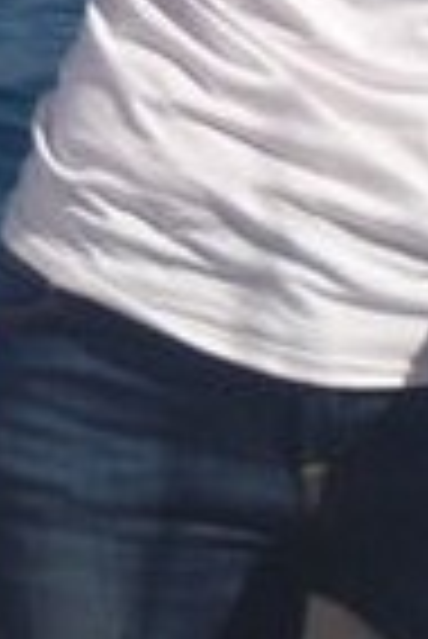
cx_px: -153
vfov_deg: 9.9
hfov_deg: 6.7
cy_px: -162
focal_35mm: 203
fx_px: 3611
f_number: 13
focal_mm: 7.8
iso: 100
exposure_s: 1/125
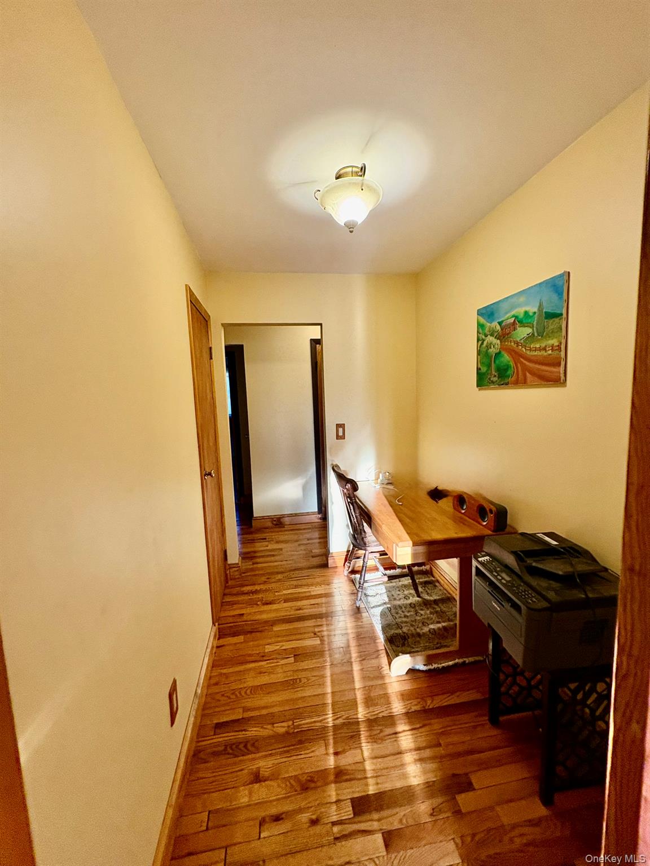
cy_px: 433
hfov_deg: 85.7
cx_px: 325
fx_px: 351
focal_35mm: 14
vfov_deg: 102.1
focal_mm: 2.22
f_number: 2.2
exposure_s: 1/60
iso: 320
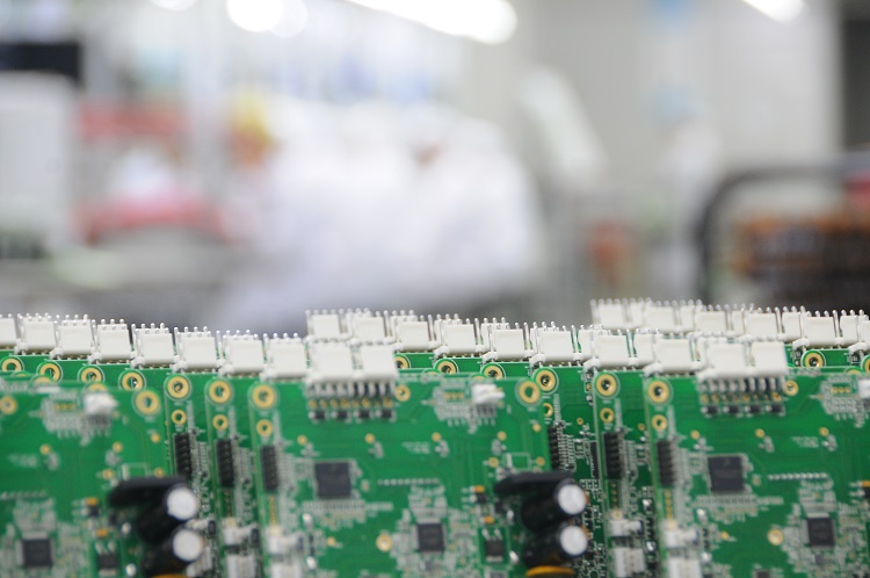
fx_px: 4706
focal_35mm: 195
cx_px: 435
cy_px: 289
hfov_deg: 10.6
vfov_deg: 7.0
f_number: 6.3
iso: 500
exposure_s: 1/13
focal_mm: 130
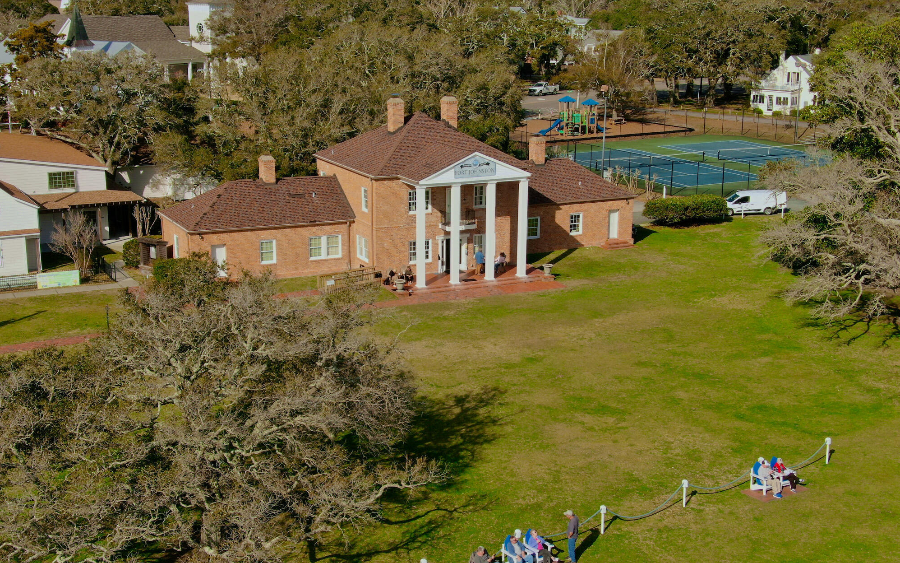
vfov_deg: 25.3
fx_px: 1251
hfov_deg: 39.6
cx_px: 450
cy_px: 330
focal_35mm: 51
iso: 110
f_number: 3.8
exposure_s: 1/50
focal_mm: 8.6
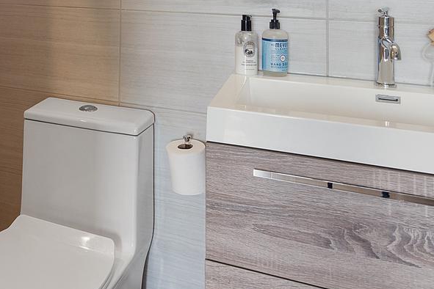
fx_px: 470
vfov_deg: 31.4
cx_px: 82
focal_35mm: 39
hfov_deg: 46.7
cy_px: -6
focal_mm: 16
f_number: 8
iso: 500
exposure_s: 1/13
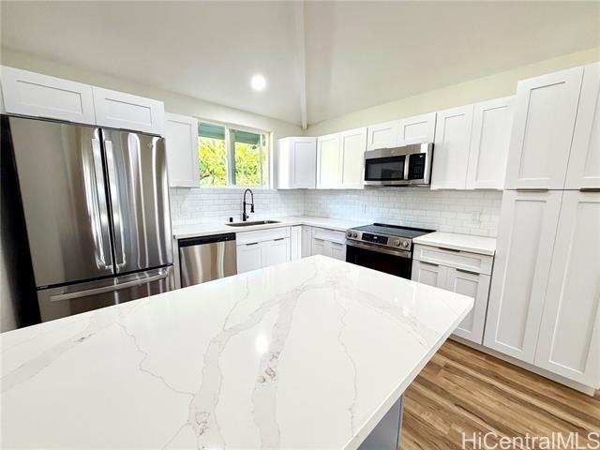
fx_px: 243
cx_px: 300
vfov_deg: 85.7
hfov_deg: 102.1
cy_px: 225
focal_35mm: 14
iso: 200
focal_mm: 2.22
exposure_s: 1/120
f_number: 2.2
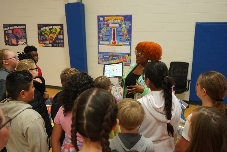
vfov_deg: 41.1
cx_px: 114
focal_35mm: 32
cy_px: 76
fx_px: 202
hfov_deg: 58.7
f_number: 4
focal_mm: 32
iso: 2500
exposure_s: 1/160
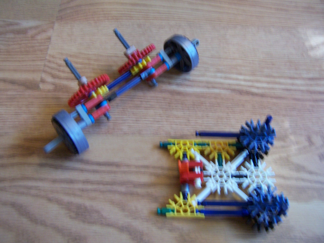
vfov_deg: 42.9
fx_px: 309
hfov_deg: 55.4
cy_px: 122
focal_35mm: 33
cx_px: 162
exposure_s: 1/10
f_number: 3.4
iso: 140
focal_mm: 5.5
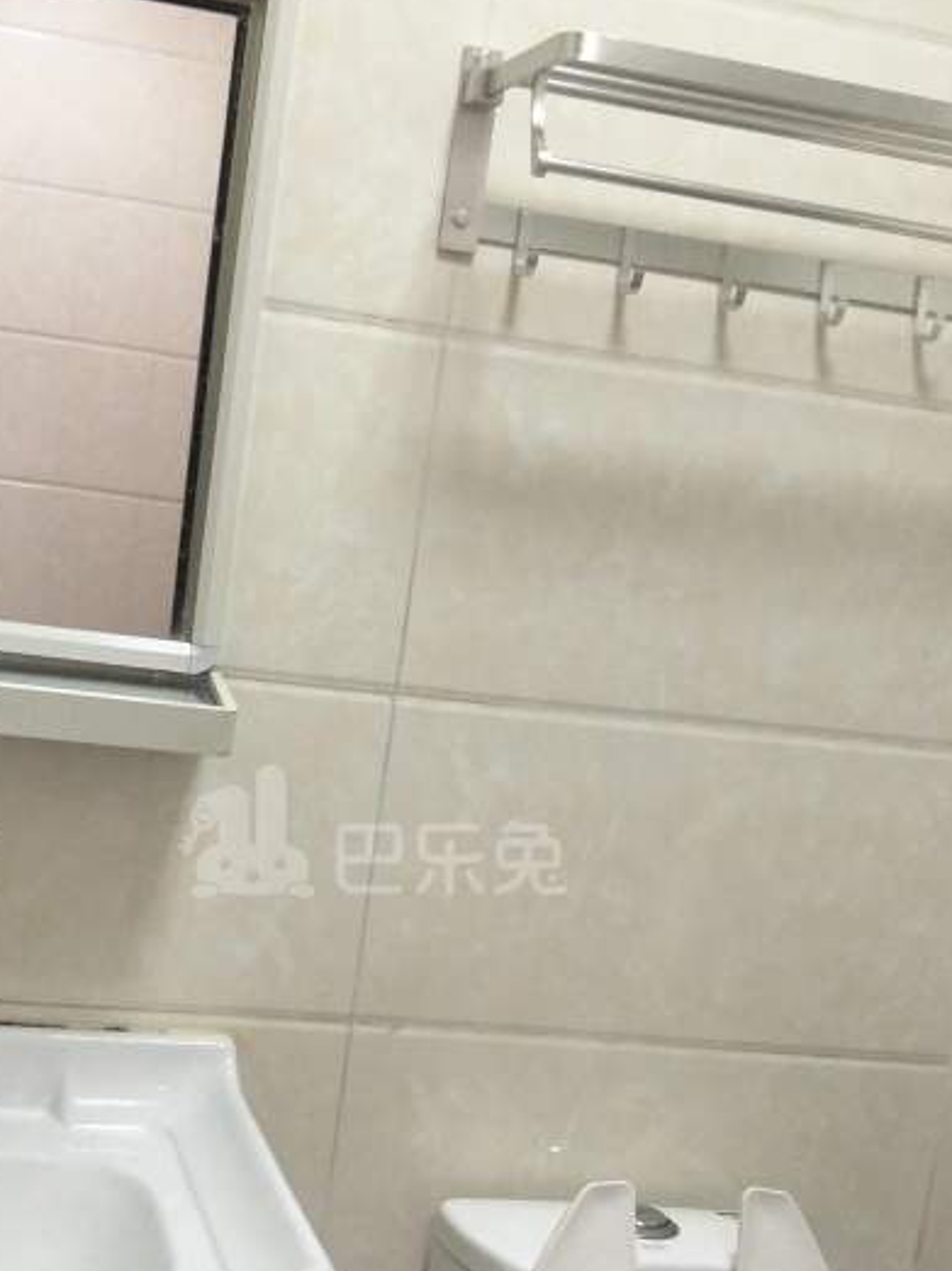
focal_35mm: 45
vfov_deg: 41.6
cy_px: 834
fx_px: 1651
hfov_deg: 32.0
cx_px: 373
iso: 213
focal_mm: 3.79
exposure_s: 1/33.3
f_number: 2
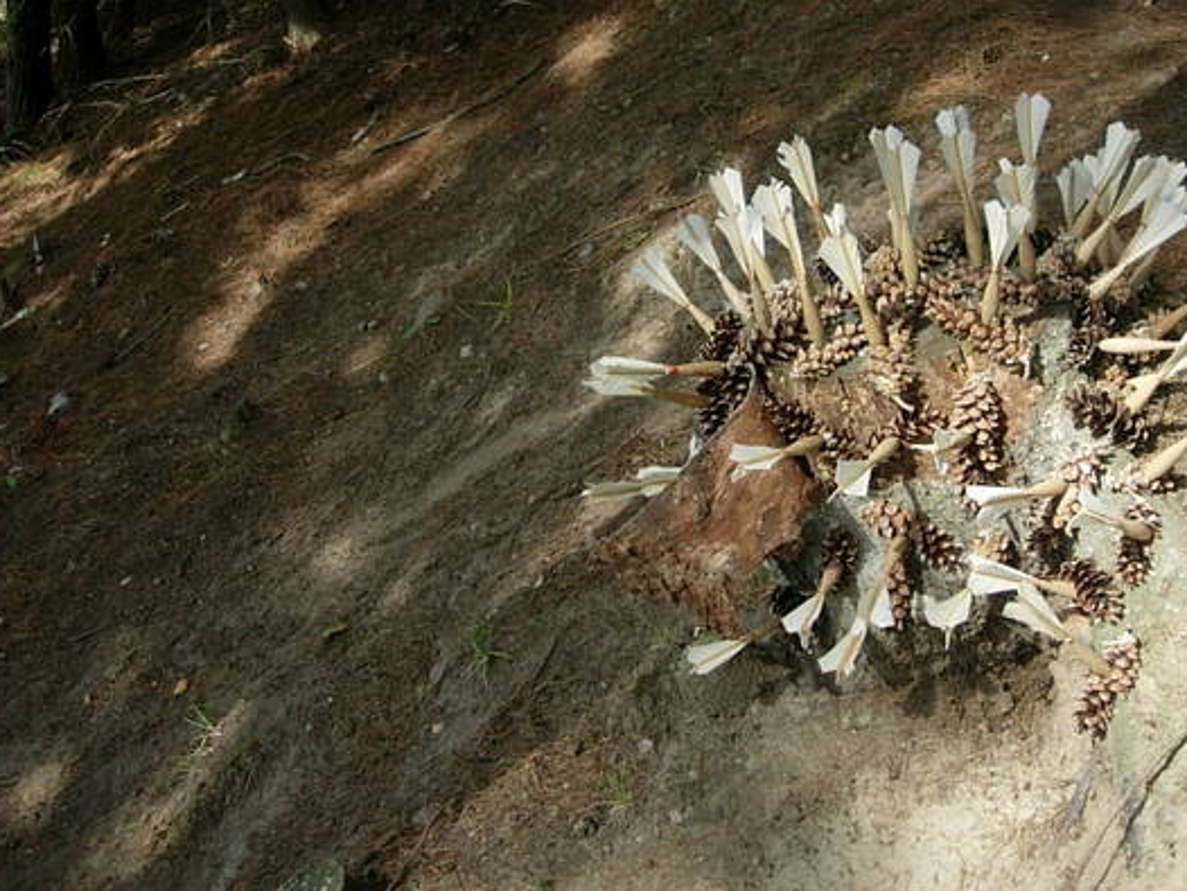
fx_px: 1612
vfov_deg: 30.8
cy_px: 365
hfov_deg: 40.3
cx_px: 668
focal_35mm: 47
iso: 64
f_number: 2.8
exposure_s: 1/430
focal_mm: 7.8
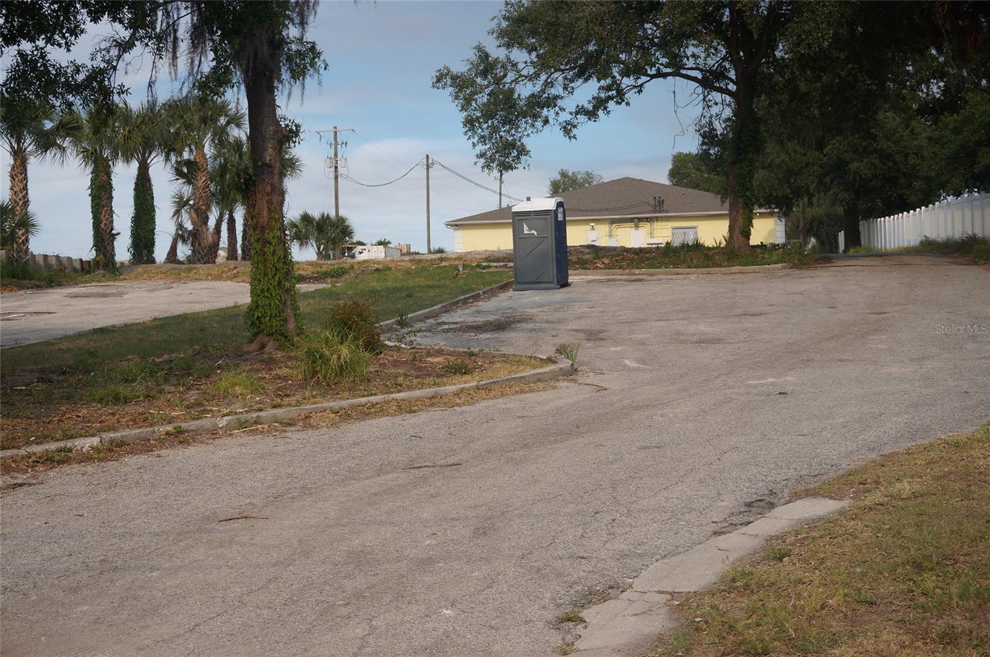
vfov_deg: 28.0
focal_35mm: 48
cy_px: 328
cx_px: 495
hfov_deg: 41.2
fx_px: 1318
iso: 200
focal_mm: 32
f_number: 5.6
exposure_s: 1/1000
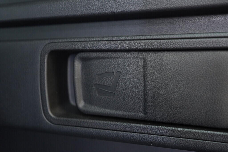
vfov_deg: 36.9
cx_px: 114
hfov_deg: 53.1
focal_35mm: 36
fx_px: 228
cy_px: 76
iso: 1250
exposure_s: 1/40
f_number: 2.8
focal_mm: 24
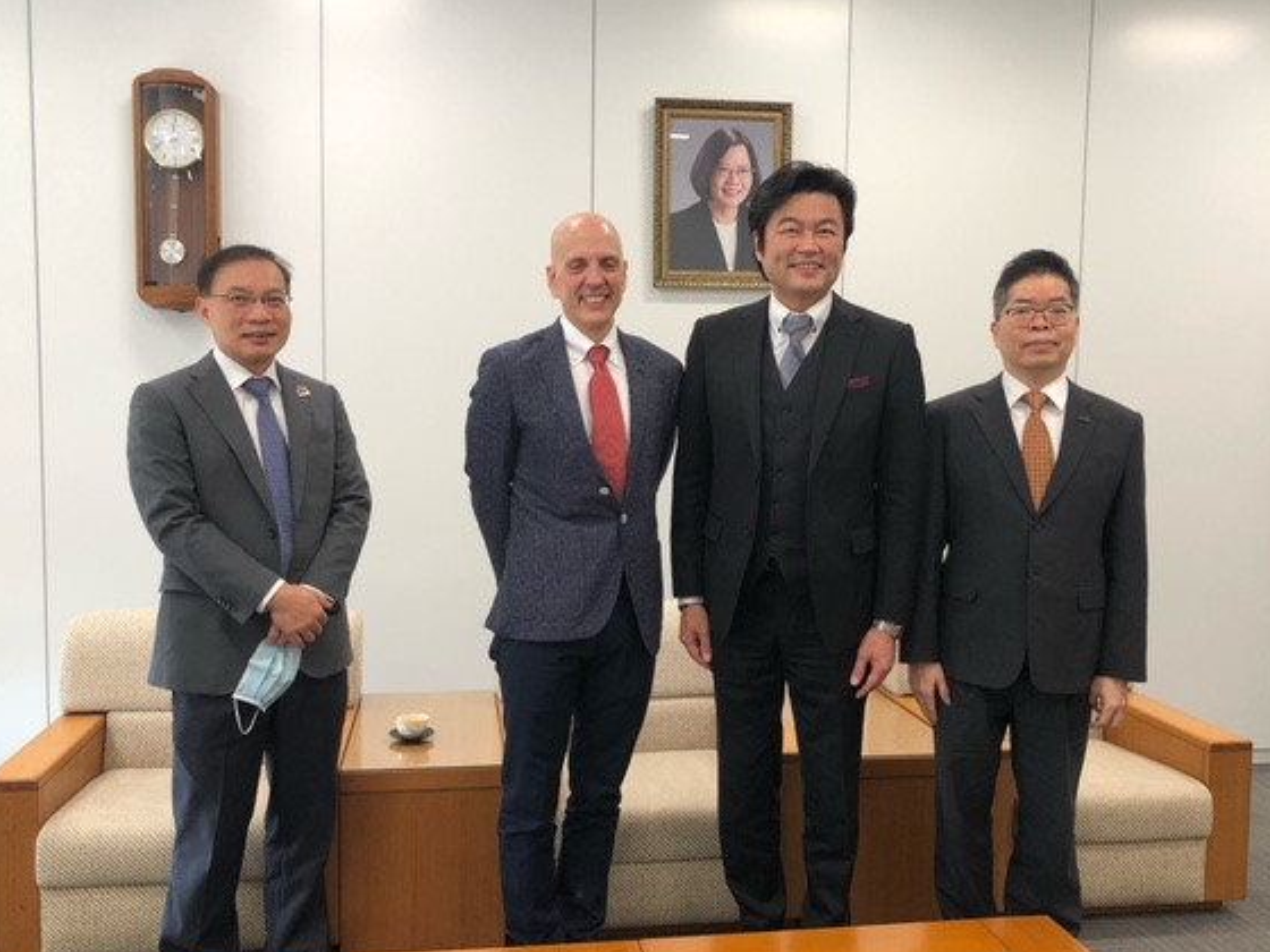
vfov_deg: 44.1
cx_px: 640
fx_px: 1174
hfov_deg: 56.8
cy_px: 501
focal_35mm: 32
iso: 25
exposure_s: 1/33
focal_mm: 3.99
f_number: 1.8
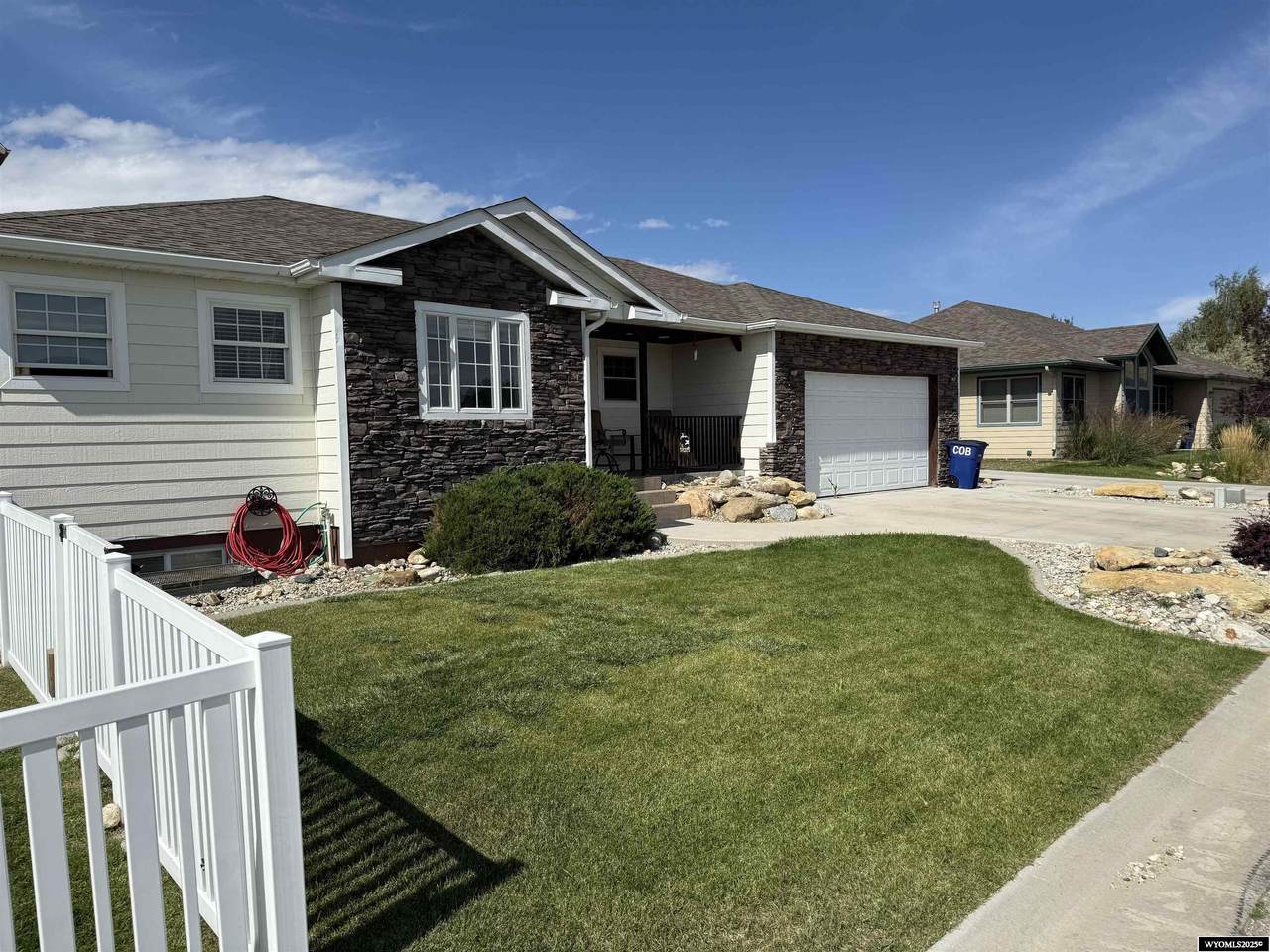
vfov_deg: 56.8
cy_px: 476
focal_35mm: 24
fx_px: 881
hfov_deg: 71.6
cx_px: 635
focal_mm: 6.76
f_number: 1.78
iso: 80
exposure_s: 1/8130
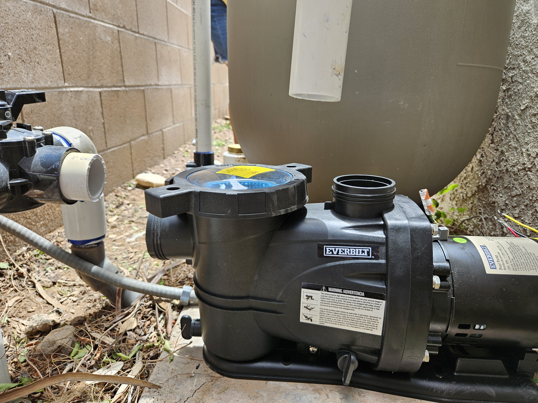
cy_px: 202
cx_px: 269
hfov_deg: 73.9
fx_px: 357
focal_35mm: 23
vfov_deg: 58.9
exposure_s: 1/400
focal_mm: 5.4
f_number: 1.8
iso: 25
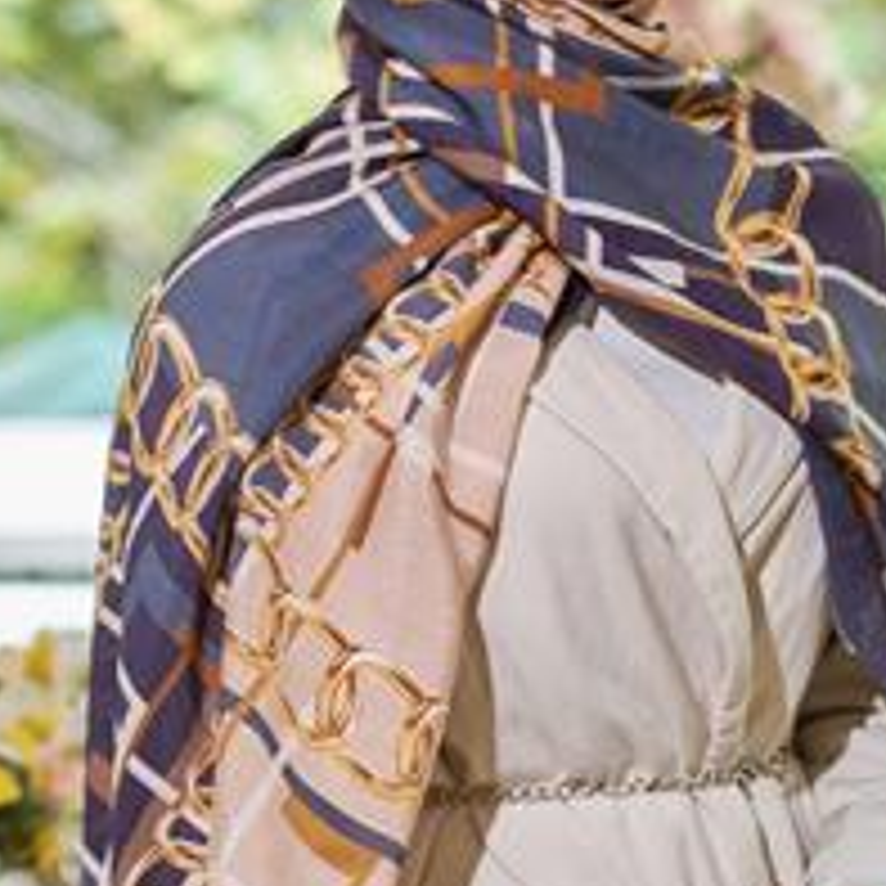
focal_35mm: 150
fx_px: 4344
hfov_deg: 11.6
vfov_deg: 11.6
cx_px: 504
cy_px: 450
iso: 320
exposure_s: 1/60
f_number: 3.5
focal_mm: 75
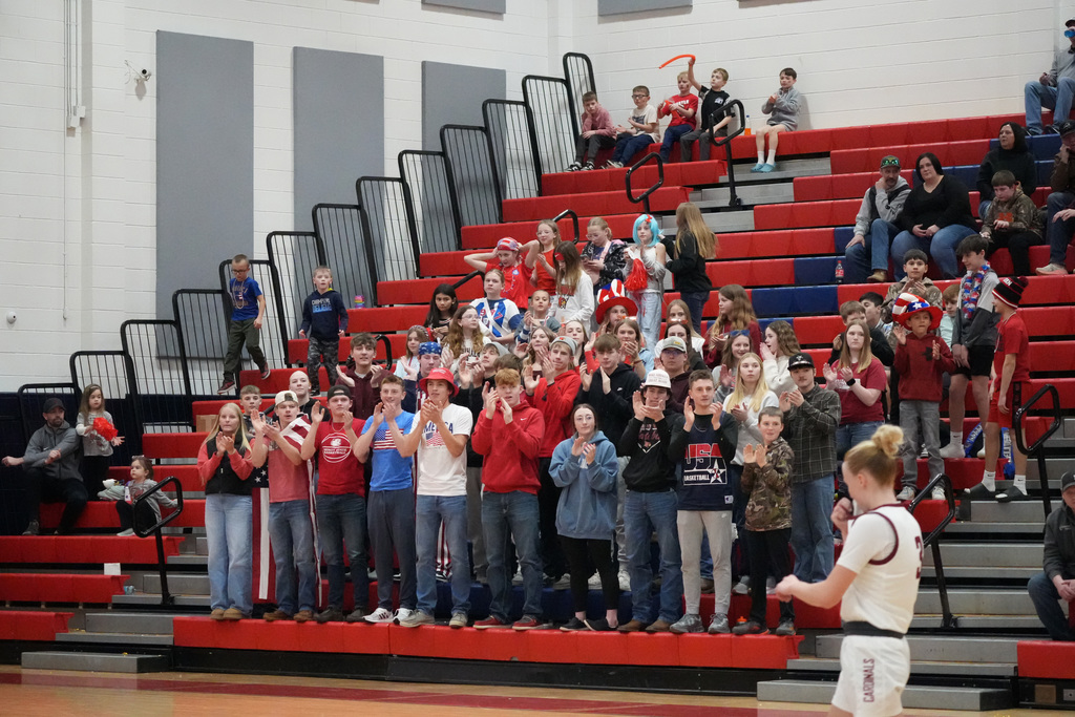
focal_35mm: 106
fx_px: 3180
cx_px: 538
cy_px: 358
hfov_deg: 19.2
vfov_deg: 12.9
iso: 10000
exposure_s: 1/500
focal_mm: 71
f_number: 5
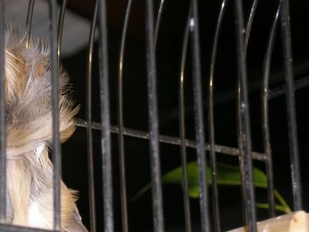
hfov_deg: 10.1
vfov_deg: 7.6
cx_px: 58
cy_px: 105
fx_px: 1740
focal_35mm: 195
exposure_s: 1/60
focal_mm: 18.9
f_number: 5.9
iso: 57
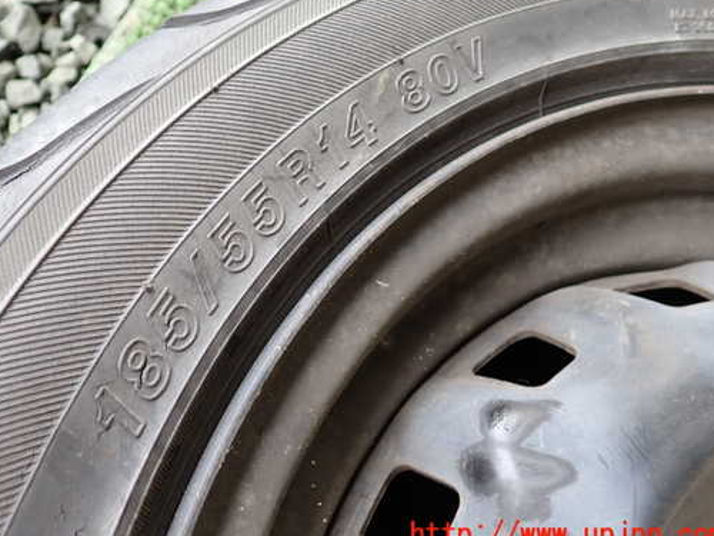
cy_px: 232
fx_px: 743
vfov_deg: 39.6
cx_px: 304
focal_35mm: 36
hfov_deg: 51.2
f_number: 2.3
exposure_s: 1/100
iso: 200
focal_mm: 5.4
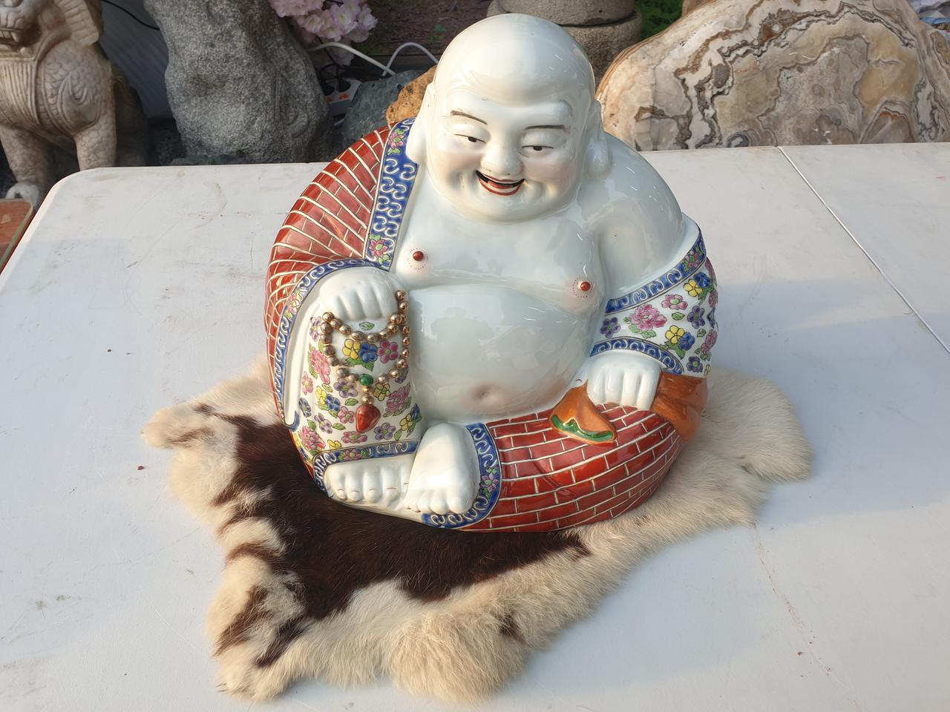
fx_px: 714
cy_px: 356
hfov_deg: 67.3
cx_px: 475
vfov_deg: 53.1
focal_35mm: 26
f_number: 2.4
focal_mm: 4.3
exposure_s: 1/180
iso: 50
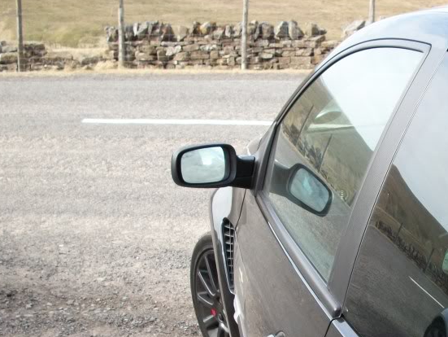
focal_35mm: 65
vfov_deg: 22.0
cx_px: 367
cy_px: 308
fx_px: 842
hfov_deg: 29.1
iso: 80
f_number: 3.1
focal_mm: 6.3
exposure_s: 1/250
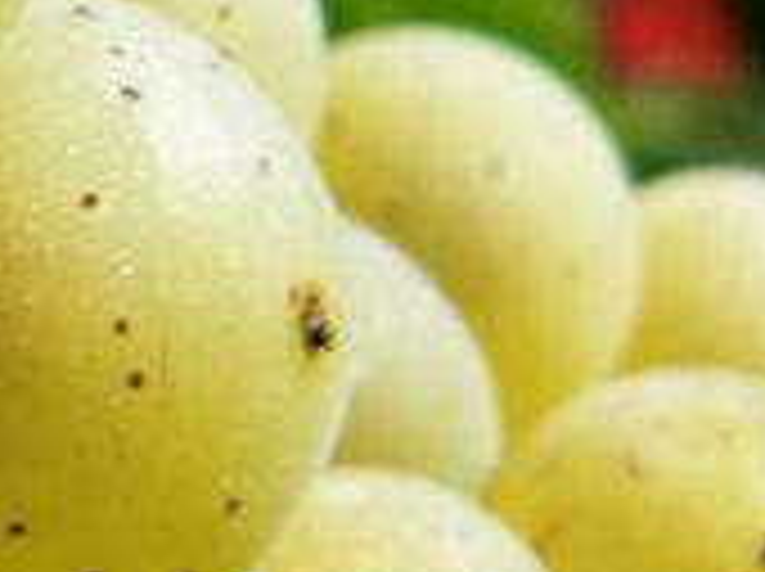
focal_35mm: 106
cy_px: -29
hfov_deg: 17.1
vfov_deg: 13.7
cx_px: -320
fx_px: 2339
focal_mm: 6
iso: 100
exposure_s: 1/320
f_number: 5.6
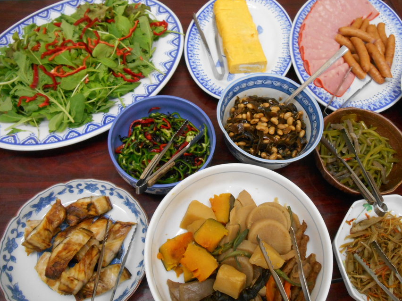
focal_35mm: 29
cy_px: 159
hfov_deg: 61.6
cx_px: 220
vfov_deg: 48.2
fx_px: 337
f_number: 3.4
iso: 400
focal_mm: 4.7
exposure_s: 1/25
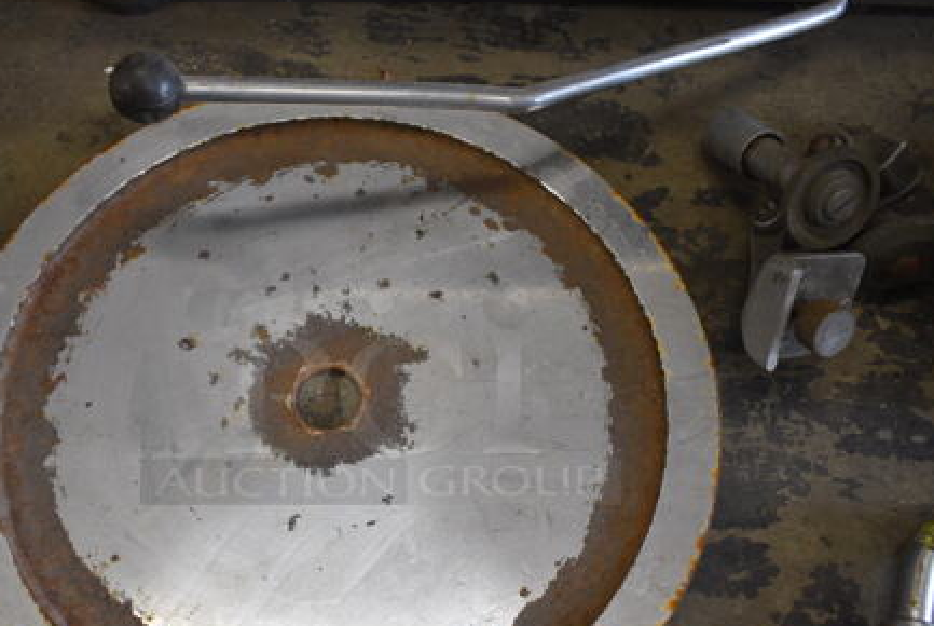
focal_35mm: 38
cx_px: 382
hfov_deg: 50.4
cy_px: 391
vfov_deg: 35.0
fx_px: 987
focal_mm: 18
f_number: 3.5
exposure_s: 1/125
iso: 800
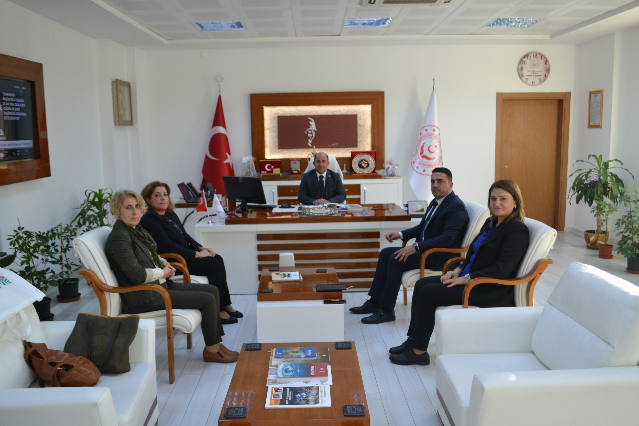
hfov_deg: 61.9
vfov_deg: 43.6
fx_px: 532
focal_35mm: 30
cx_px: 320
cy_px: 213
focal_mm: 20
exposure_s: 1/80
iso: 400
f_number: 4.5
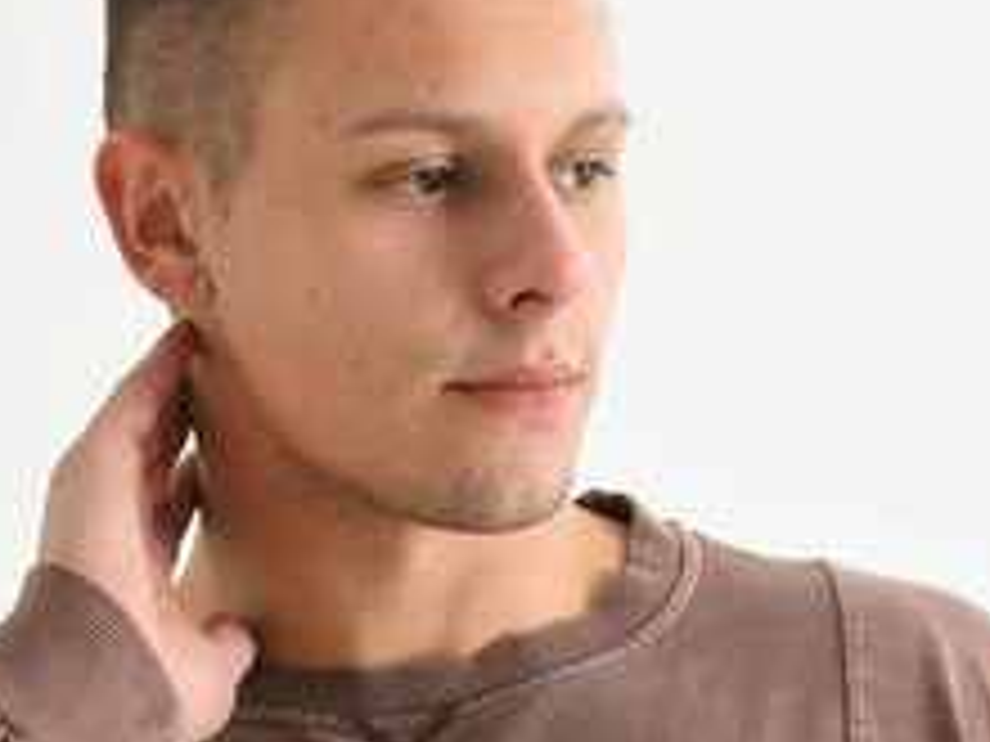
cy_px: 1219
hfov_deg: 11.0
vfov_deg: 8.0
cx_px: 526
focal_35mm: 180
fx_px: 5148
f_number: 5.6
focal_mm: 55
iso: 160
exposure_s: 1/125
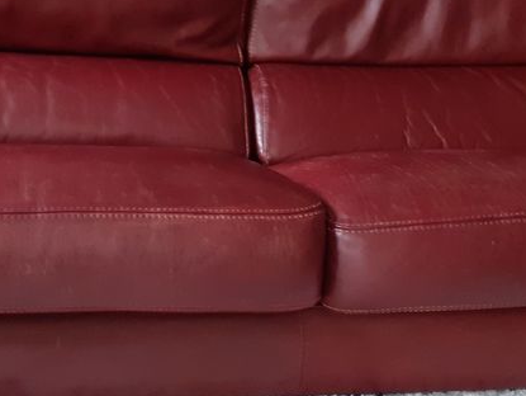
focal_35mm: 65
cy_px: 183
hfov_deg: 29.7
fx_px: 989
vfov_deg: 22.6
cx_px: 203
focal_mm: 3.6
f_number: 1.9
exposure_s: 1/25
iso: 250
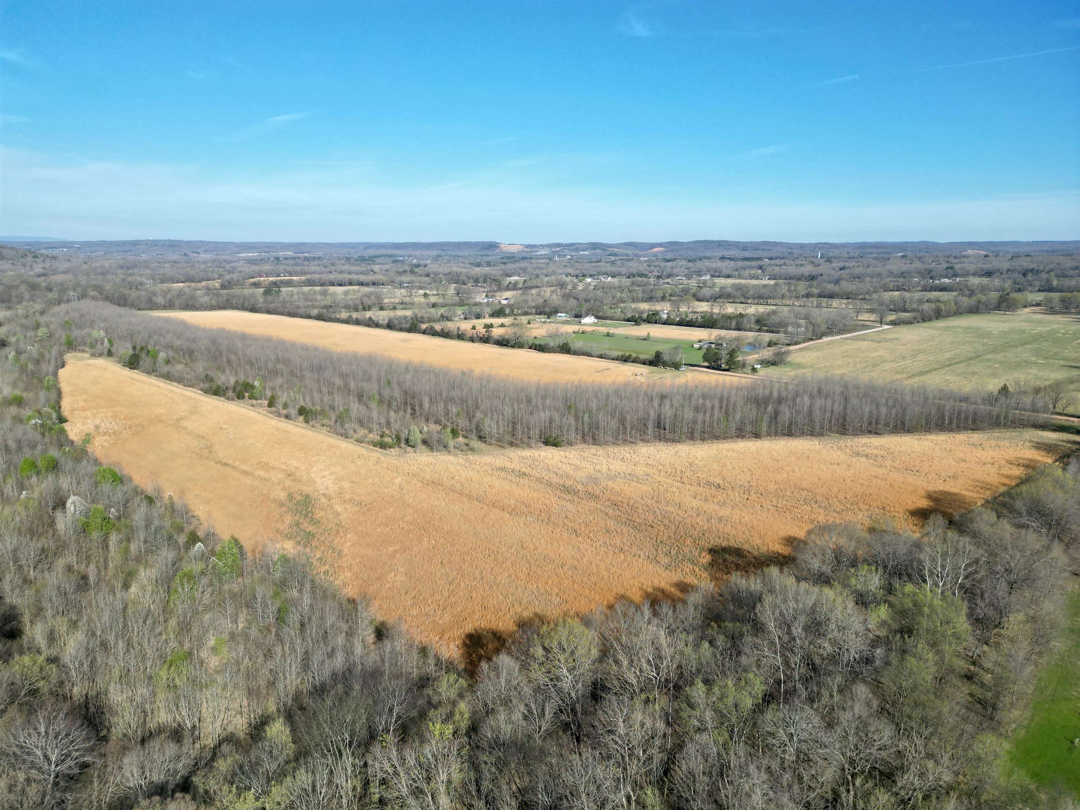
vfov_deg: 56.8
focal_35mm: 24
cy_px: 405
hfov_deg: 71.6
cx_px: 540
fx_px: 749
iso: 110
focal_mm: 6.72
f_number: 1.7
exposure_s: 1/2500
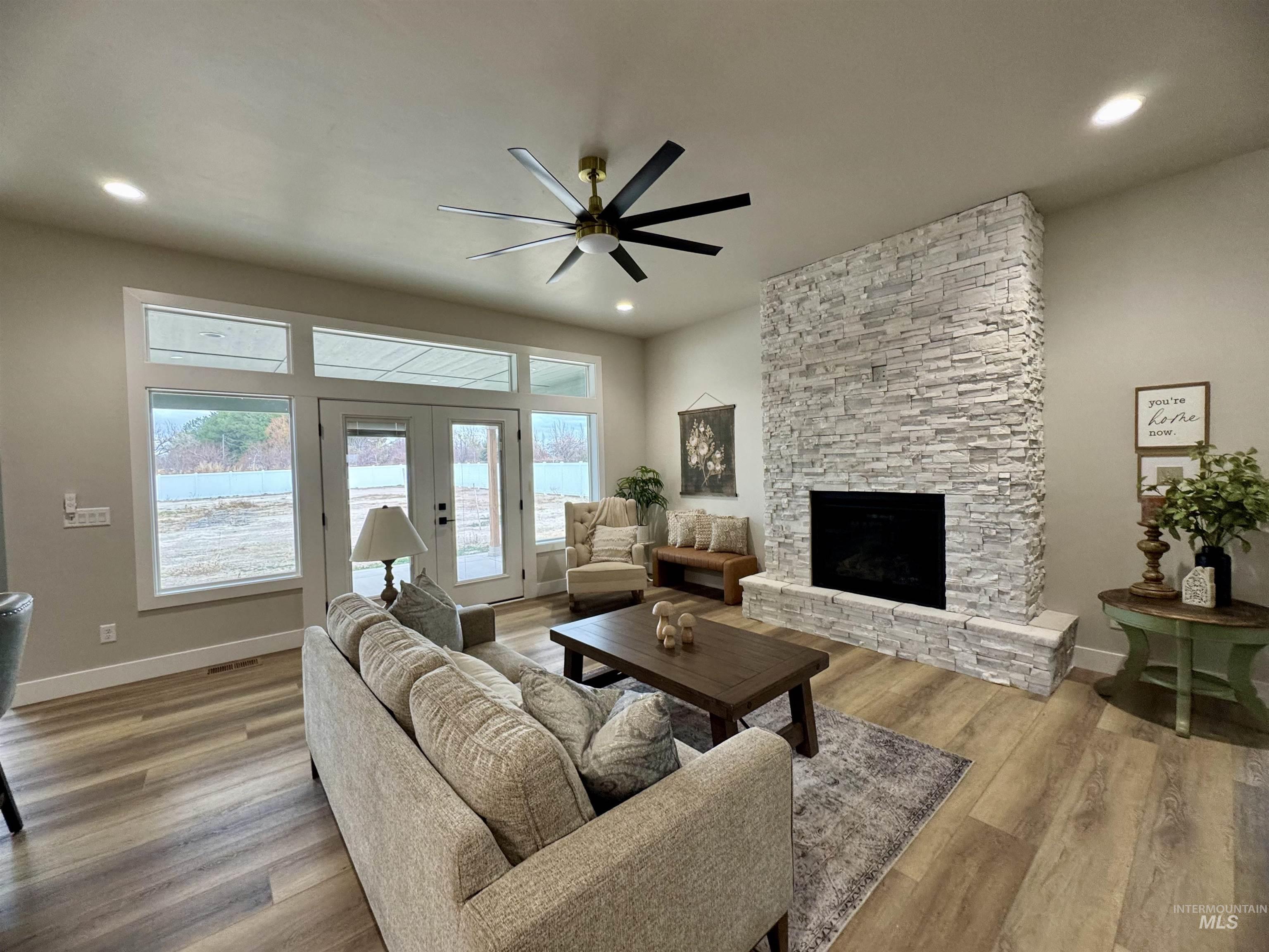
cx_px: 634
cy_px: 476
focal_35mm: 14
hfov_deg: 102.1
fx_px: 513
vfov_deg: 85.7
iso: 250
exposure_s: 1/120
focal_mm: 2.22
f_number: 2.2
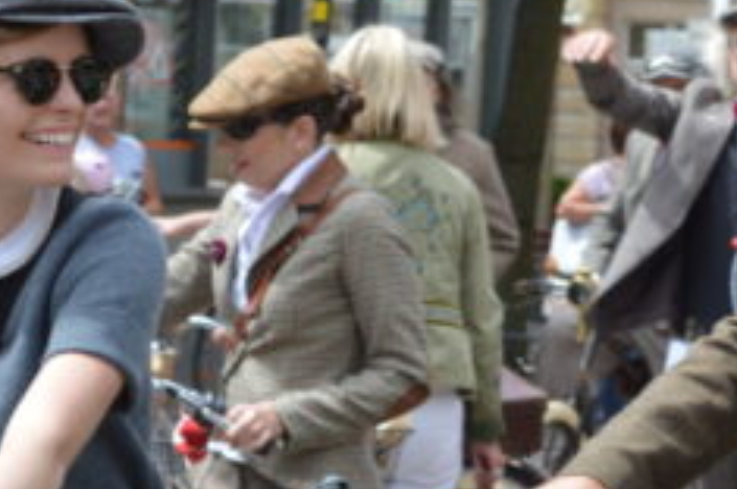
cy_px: 36
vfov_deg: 6.7
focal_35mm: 205
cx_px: 591
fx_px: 4196
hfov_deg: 10.0
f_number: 6.3
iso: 100
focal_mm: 55
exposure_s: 1/200
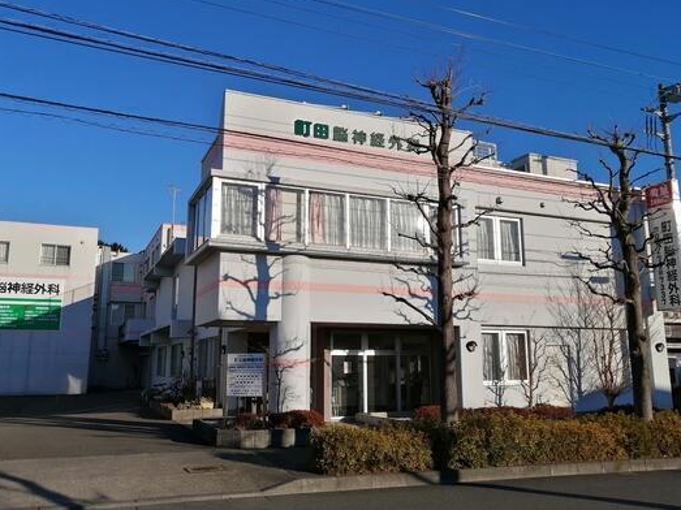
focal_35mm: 31
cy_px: 243
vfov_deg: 45.4
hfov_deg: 58.4
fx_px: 610
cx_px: 342
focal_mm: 3.62
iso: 50
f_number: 1.8
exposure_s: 1/2364
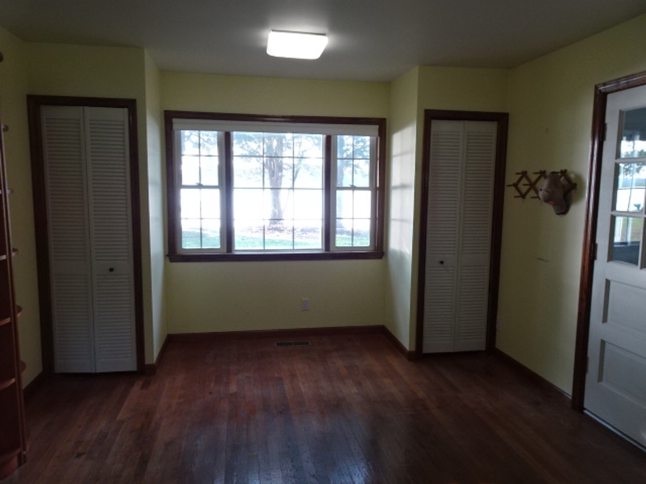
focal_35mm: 24
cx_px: 323
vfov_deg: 56.8
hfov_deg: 71.6
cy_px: 242
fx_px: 448
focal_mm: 4.1
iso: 125
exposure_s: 1/30
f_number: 3.5
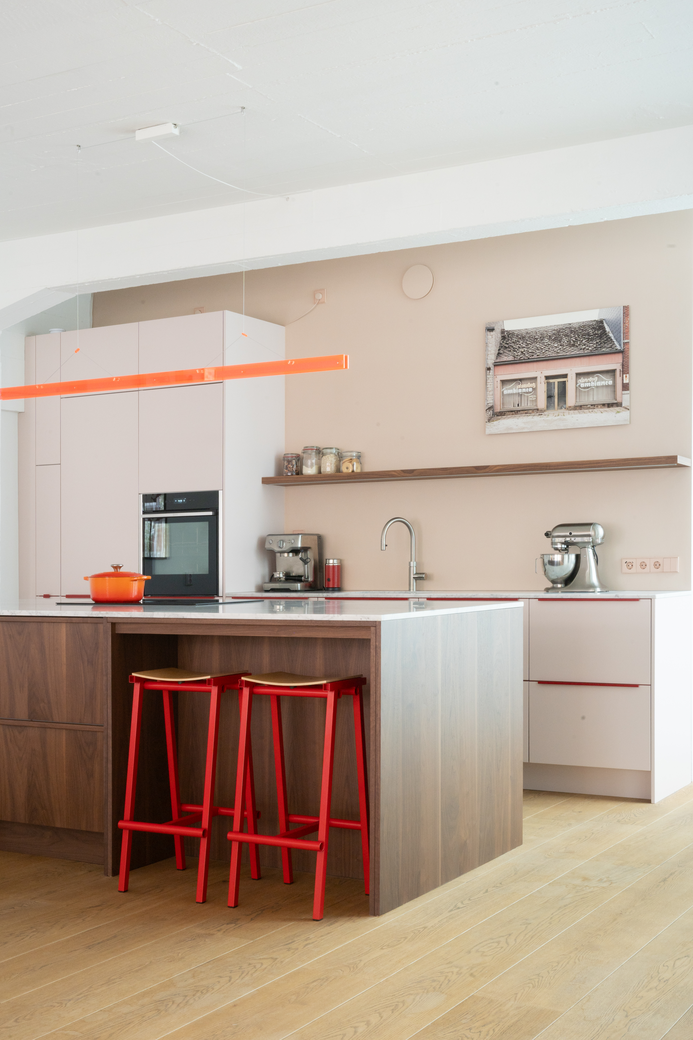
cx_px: 346
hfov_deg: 31.8
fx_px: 1216
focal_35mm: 42
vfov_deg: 46.3
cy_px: 520
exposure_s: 10
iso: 320
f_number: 22
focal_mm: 42.1
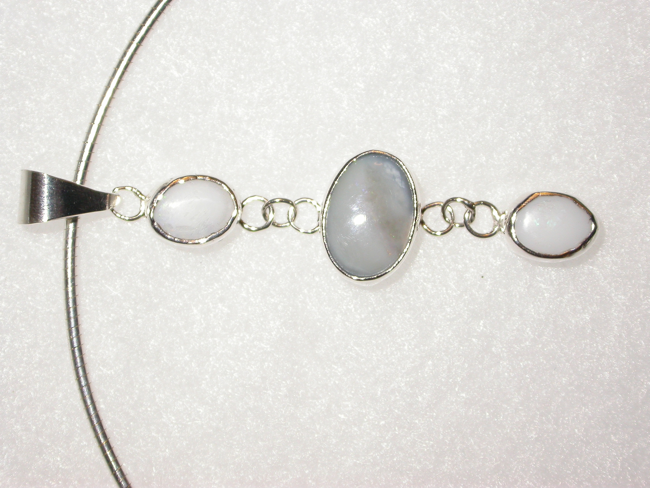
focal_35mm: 105
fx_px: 1972
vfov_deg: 14.1
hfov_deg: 18.7
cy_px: 244
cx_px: 325
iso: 100
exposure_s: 1/60.3
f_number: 4
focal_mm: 21.7
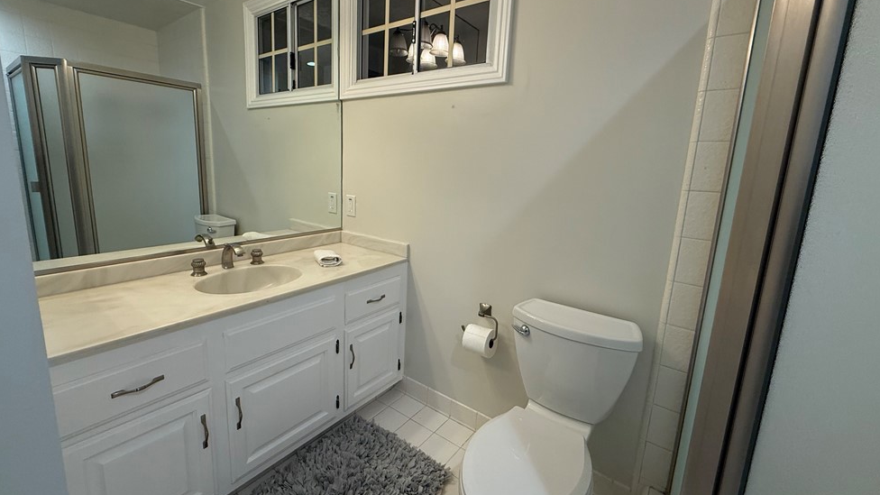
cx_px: 429
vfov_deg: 67.0
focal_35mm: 16
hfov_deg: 99.4
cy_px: 232
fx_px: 373
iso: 250
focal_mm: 2.22
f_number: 2.2
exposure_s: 1/120
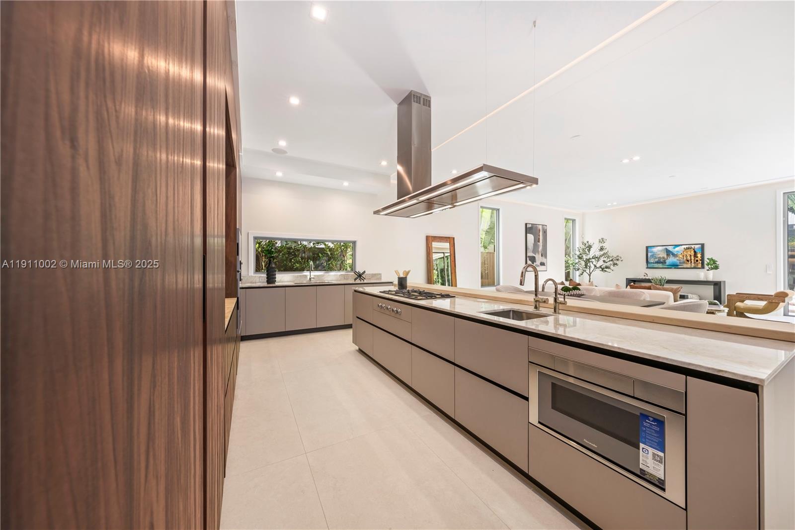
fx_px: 265
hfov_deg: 112.6
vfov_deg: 90.0
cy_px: 265
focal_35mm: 12
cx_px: 398
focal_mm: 12
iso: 320
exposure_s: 1/3
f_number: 11
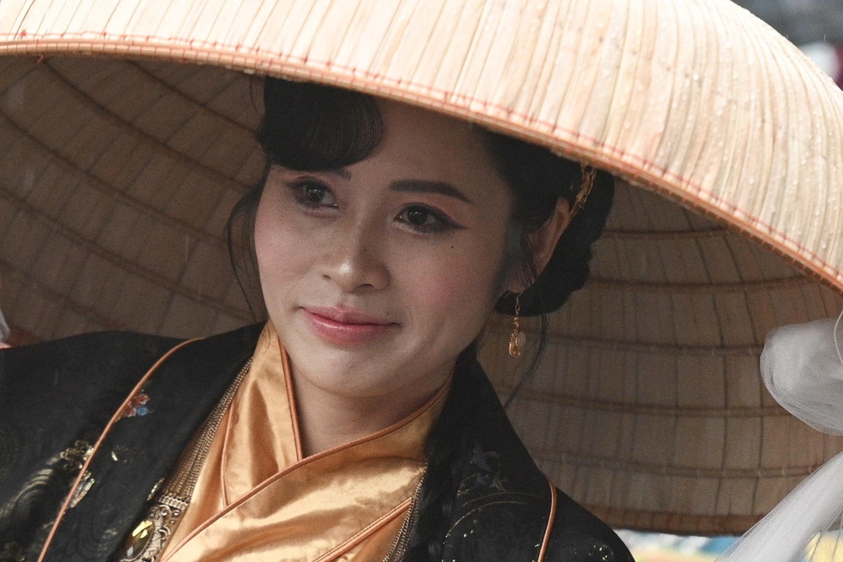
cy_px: 395
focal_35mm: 336
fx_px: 7865
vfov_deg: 4.1
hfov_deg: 6.1
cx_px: 219
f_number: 3.2
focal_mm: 165
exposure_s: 1/320
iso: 1600
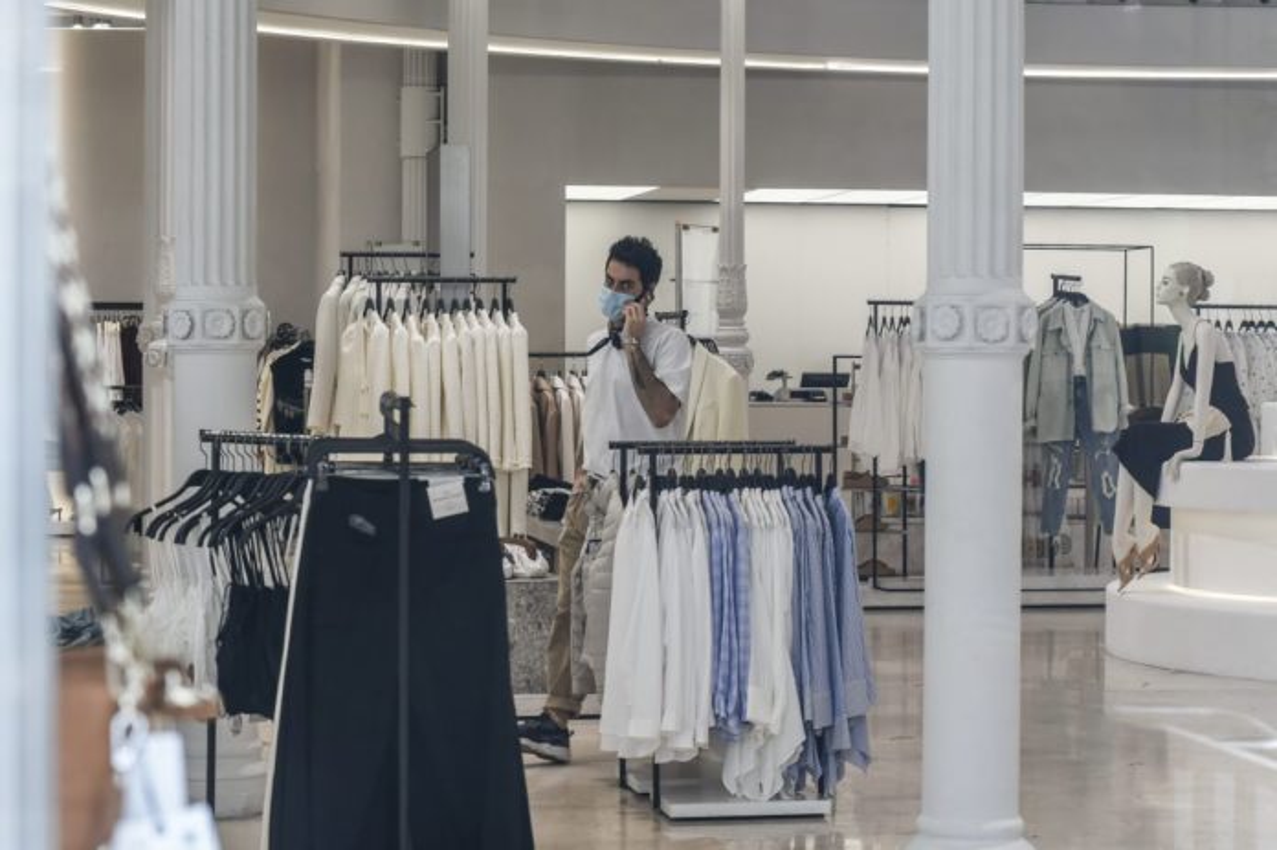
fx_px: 2836
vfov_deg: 17.0
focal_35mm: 80
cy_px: 425
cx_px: 638
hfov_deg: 25.4
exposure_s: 1/250
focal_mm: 80
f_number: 7.1
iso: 800
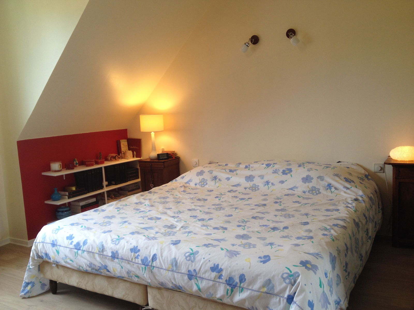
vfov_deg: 40.7
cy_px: 155
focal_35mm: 35
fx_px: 419
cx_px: 207
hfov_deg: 52.6
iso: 50
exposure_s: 1/60
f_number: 2.4
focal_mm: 4.28
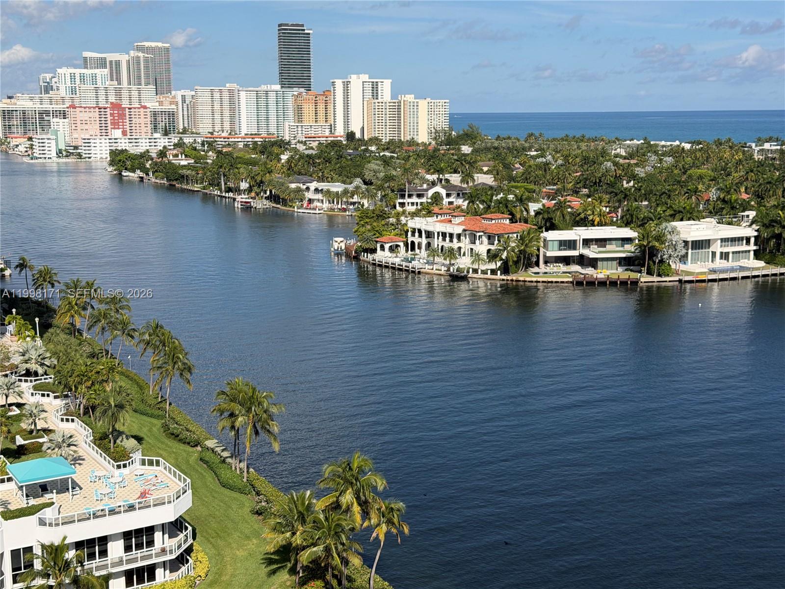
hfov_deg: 39.7
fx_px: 1089
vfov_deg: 30.3
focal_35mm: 48
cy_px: 294
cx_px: 392
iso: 64
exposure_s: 1/6024
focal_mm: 6.76
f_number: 1.78
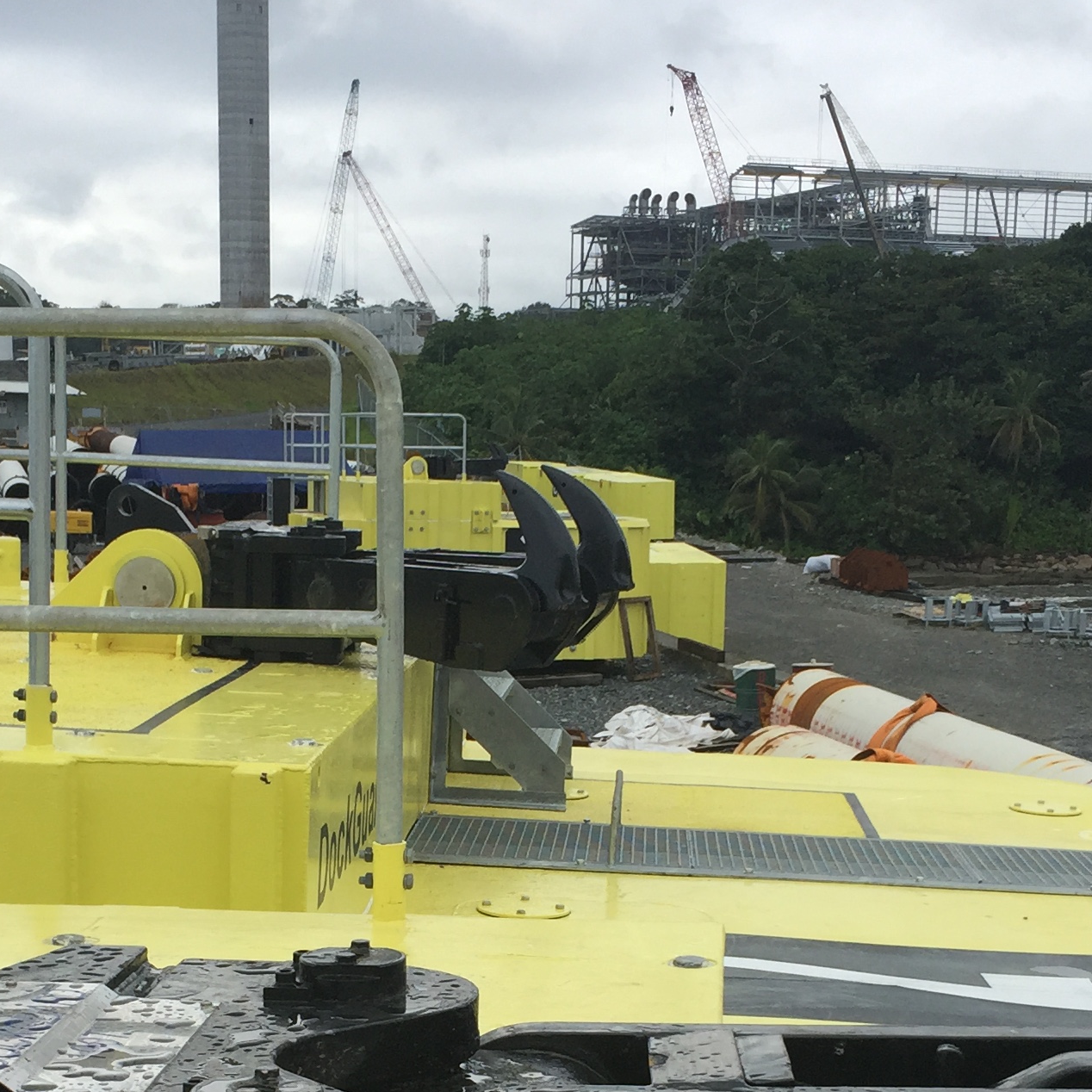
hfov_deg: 26.1
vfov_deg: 25.3
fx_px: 2356
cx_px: 444
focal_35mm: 66
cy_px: 978
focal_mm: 4.15
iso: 32
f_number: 2.2
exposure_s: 1/1799
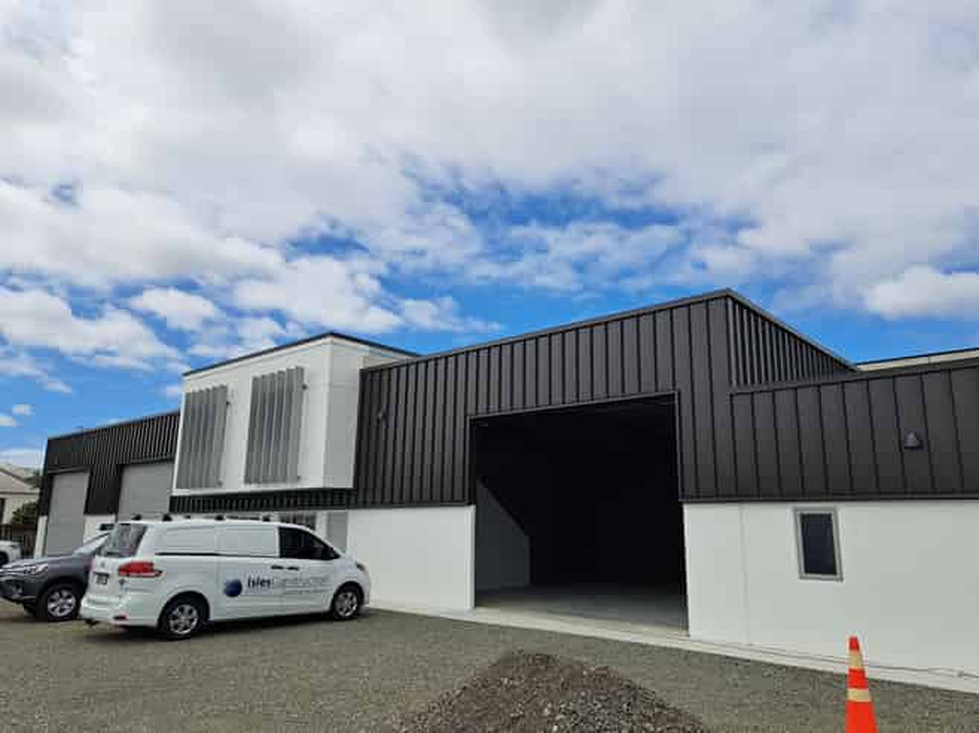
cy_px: 366
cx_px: 490
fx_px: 679
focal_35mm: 24
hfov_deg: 71.6
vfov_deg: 56.8
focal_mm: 5.23
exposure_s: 1/2033
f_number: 1.8
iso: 50
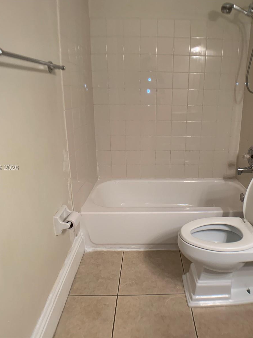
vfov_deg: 52.6
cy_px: 168
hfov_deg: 40.4
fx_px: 341
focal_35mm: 35
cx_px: 157
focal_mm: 4.25
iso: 125
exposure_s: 1/60
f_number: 1.8
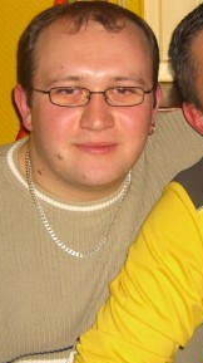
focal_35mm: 86
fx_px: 825
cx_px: 167
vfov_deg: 24.8
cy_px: 172
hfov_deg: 13.9
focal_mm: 7.9
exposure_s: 1/60
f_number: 2.8
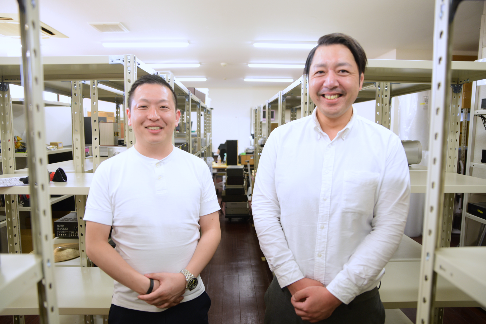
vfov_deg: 53.2
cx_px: 243
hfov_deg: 73.7
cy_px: 162
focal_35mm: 24
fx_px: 324
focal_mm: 24
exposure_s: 1/30
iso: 160
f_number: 2.8
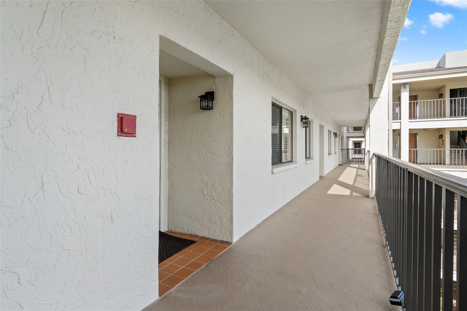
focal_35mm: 19
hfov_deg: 86.9
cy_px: 156
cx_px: 234
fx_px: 246
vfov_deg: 64.5
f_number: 8
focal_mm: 19
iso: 320
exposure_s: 1/250
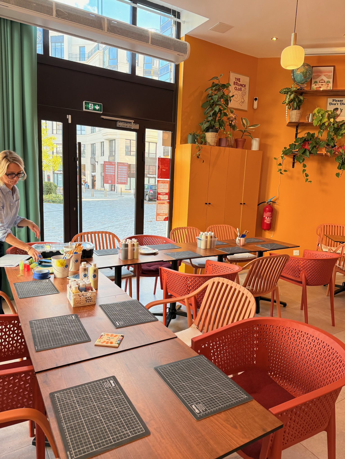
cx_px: 172
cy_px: 230
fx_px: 319
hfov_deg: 56.8
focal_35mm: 24
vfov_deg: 71.6
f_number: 1.78
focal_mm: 6.76
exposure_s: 1/231
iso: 160
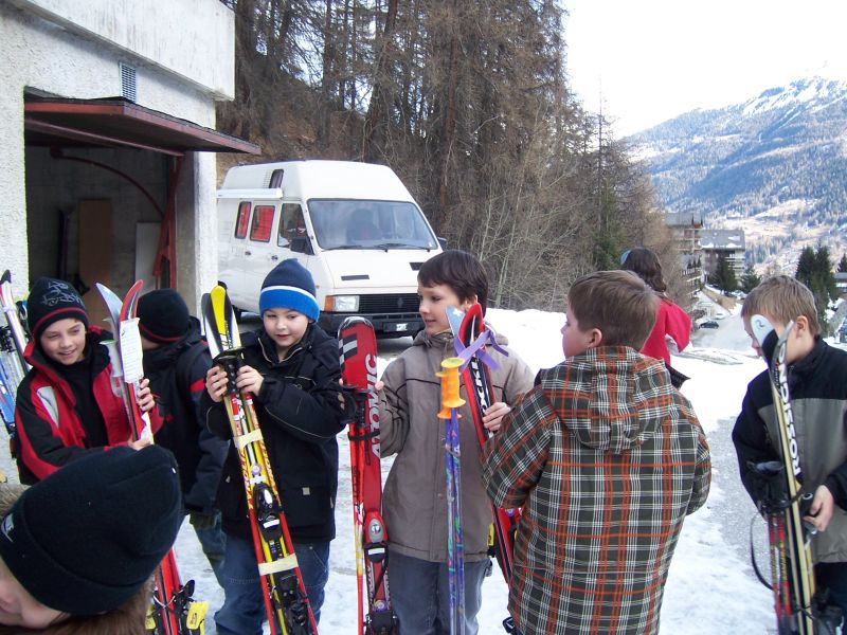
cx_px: 424
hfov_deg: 51.4
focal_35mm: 36
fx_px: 881
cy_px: 318
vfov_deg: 39.7
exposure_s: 1/160
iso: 80
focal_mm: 6.2
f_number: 2.8
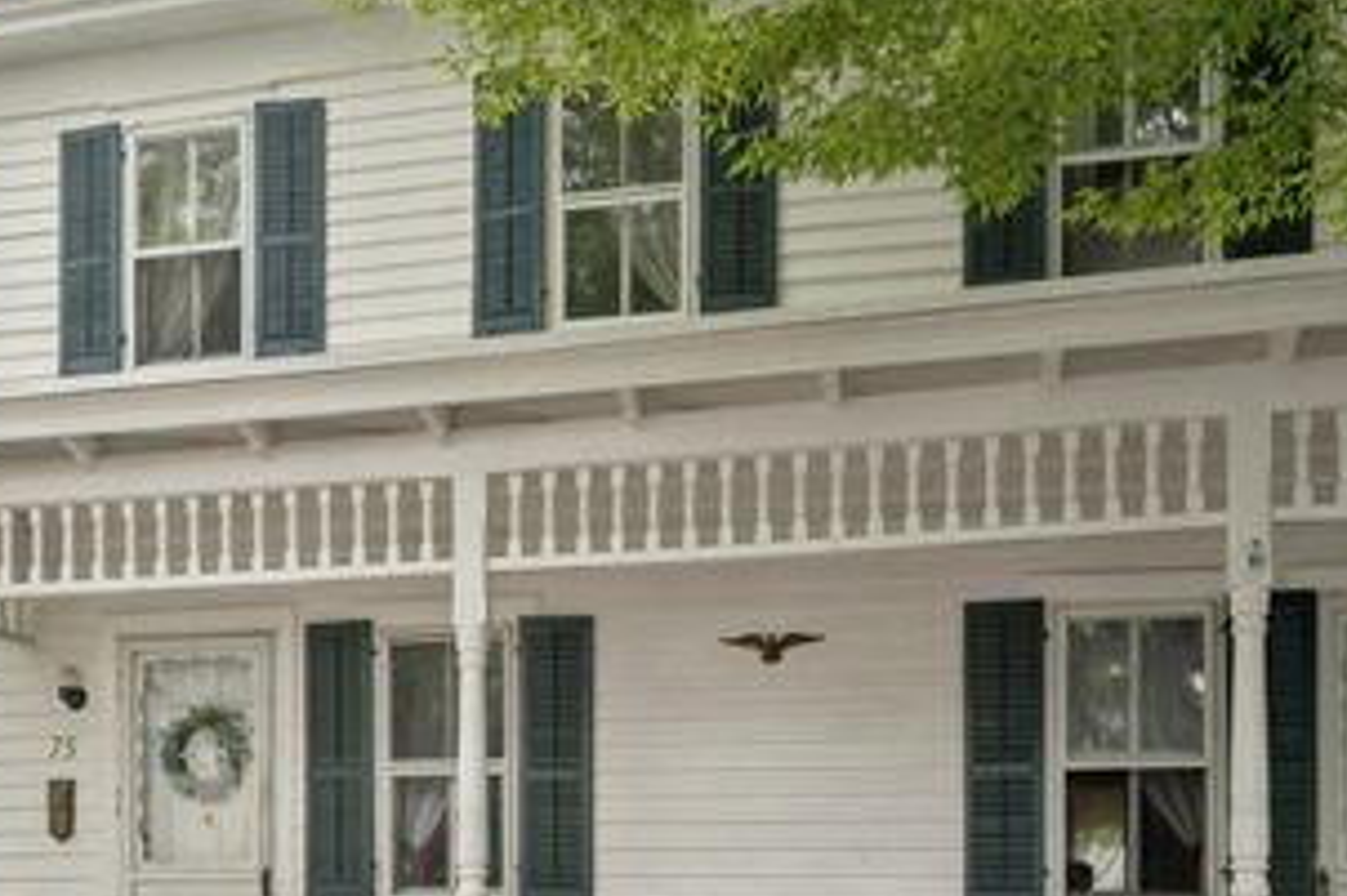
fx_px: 1795
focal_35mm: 48
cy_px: 644
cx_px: 406
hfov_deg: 40.4
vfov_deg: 27.7
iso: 200
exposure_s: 1/80
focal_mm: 29
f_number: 11
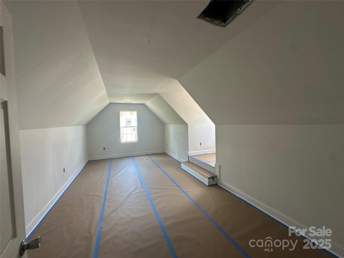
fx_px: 139
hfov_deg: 102.1
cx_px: 172
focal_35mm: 14
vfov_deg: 85.7
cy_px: 129
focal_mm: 2.22
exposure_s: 1/99
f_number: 2.2
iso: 250
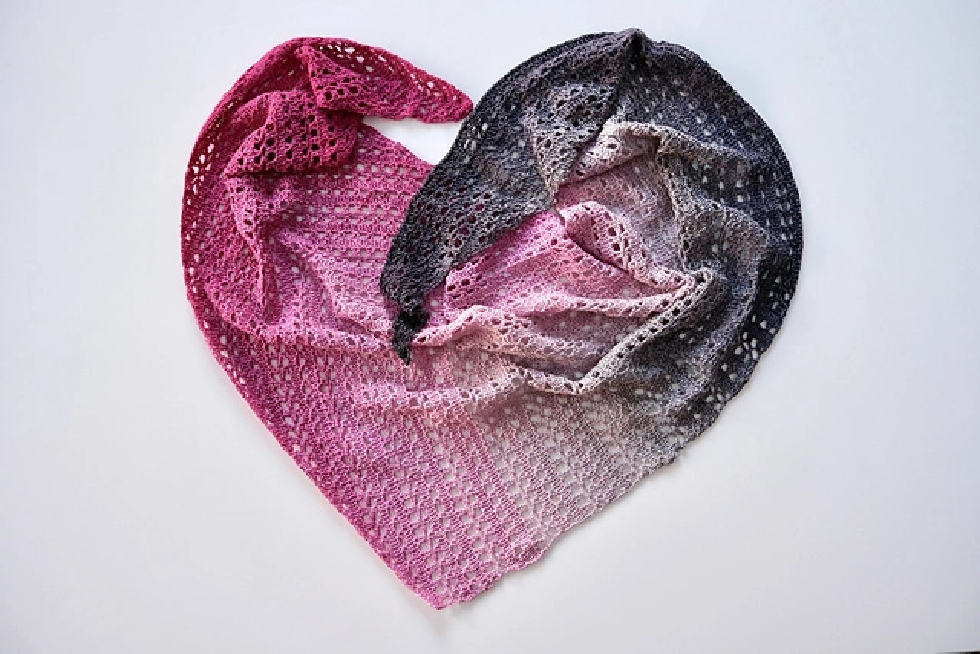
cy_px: 327
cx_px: 490
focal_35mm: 24
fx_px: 653
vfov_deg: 53.2
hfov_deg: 73.7
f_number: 4
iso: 640
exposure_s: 1/100
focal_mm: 16
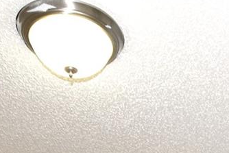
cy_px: 449
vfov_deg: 10.7
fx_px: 585
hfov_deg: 20.8
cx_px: 266
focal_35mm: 92
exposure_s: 1/200
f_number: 5.6
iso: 1100
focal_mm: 10
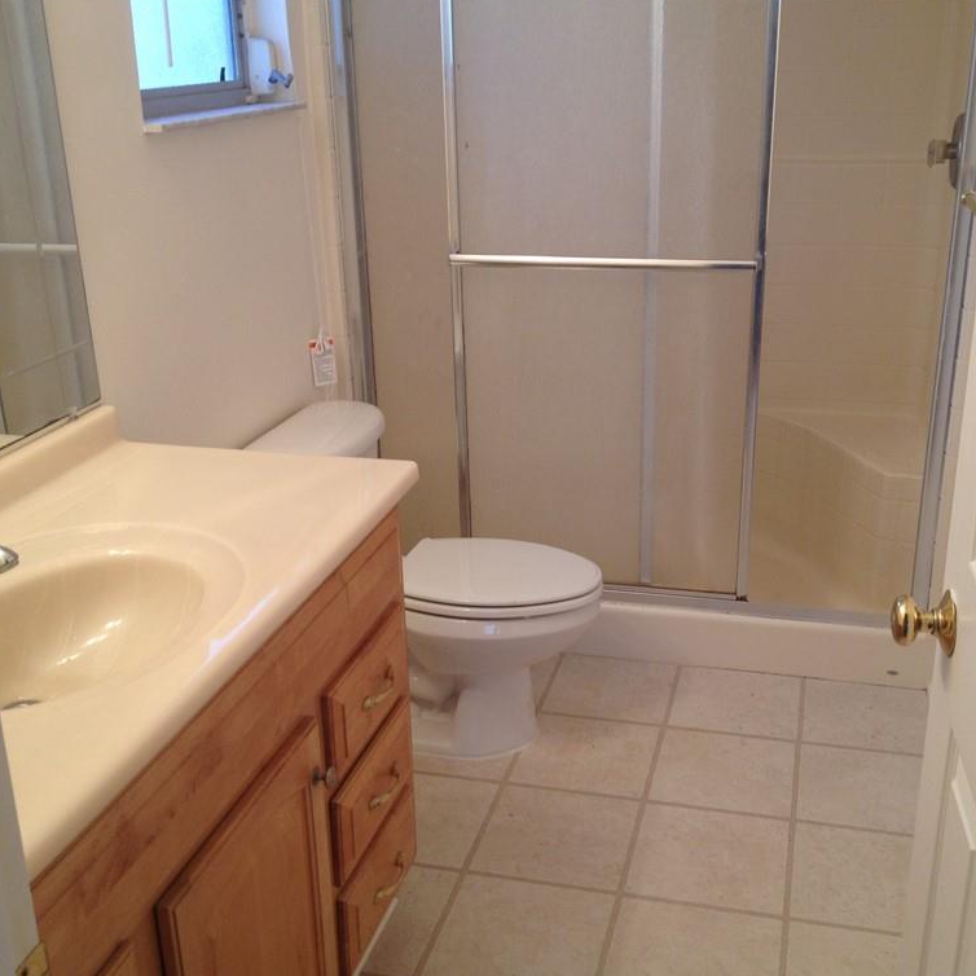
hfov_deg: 40.0
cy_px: 489
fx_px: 1340
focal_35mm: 42
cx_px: 522
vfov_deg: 40.0
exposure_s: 1/120
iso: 50
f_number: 2.4
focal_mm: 4.28
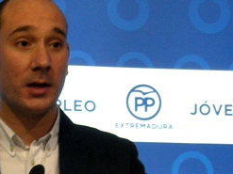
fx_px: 1870
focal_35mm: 278
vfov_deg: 5.3
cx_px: 32
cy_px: 176
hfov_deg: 7.1
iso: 120
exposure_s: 1/33
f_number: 4.4
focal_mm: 15.3
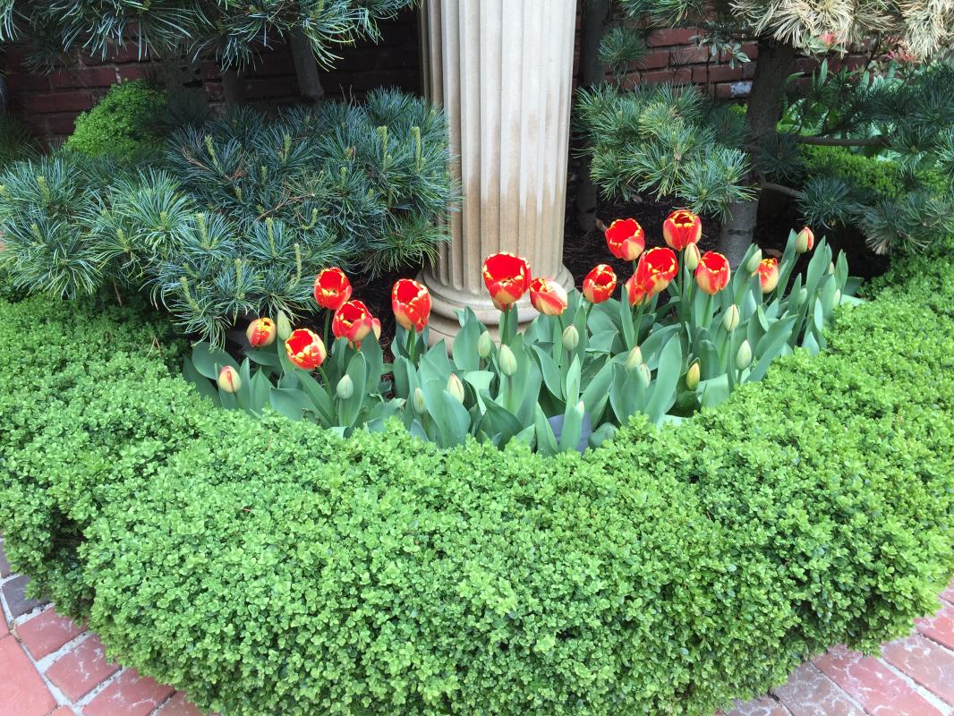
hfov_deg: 61.6
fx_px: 799
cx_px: 477
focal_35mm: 29
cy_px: 358
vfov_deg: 48.2
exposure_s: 1/124
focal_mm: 4.15
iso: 32
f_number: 2.2
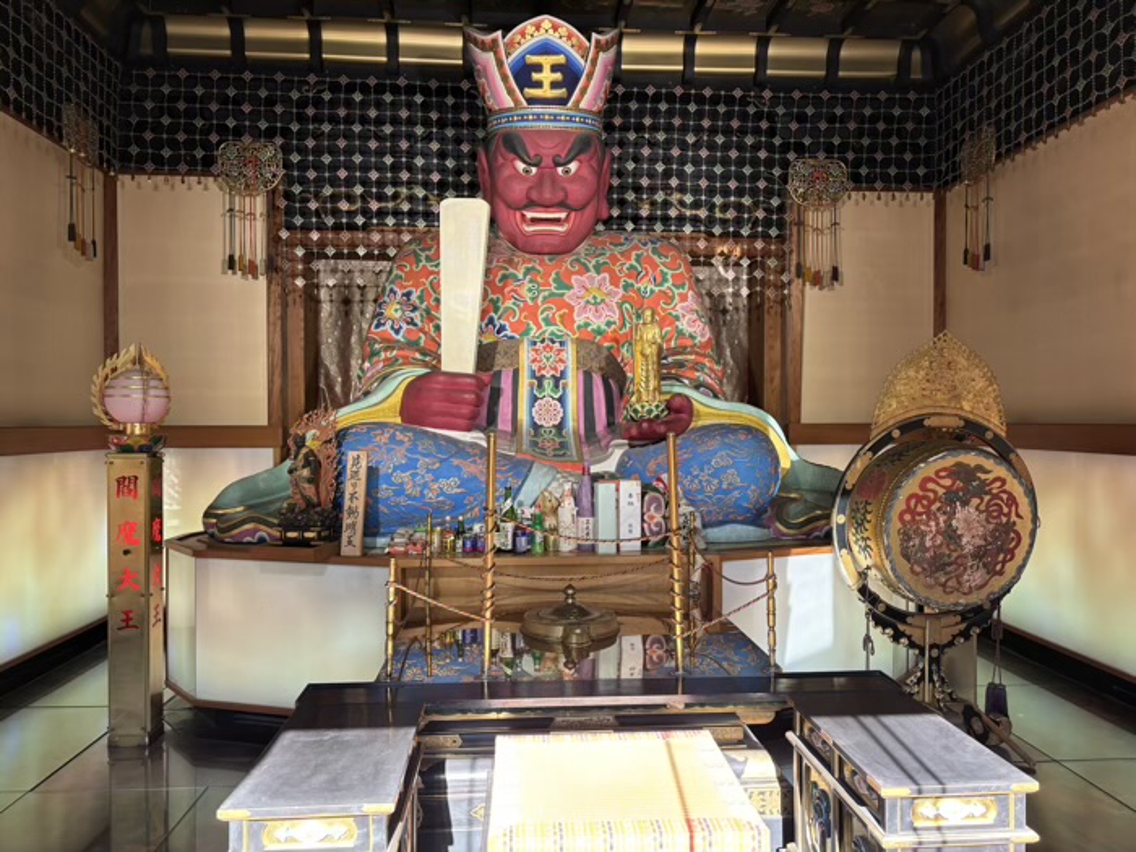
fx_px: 853
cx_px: 568
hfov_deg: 67.3
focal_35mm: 26
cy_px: 426
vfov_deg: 53.1
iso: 64
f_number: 1.6
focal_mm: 5.96
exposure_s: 1/121
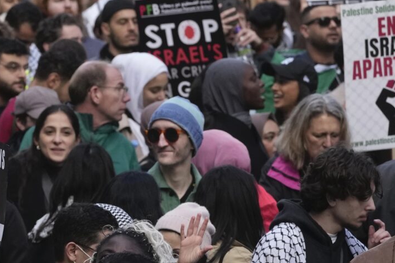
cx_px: -96
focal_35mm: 467
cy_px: -43
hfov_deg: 4.4
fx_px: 5123
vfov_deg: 2.9
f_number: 5.6
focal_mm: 130
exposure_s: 1/800
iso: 1250
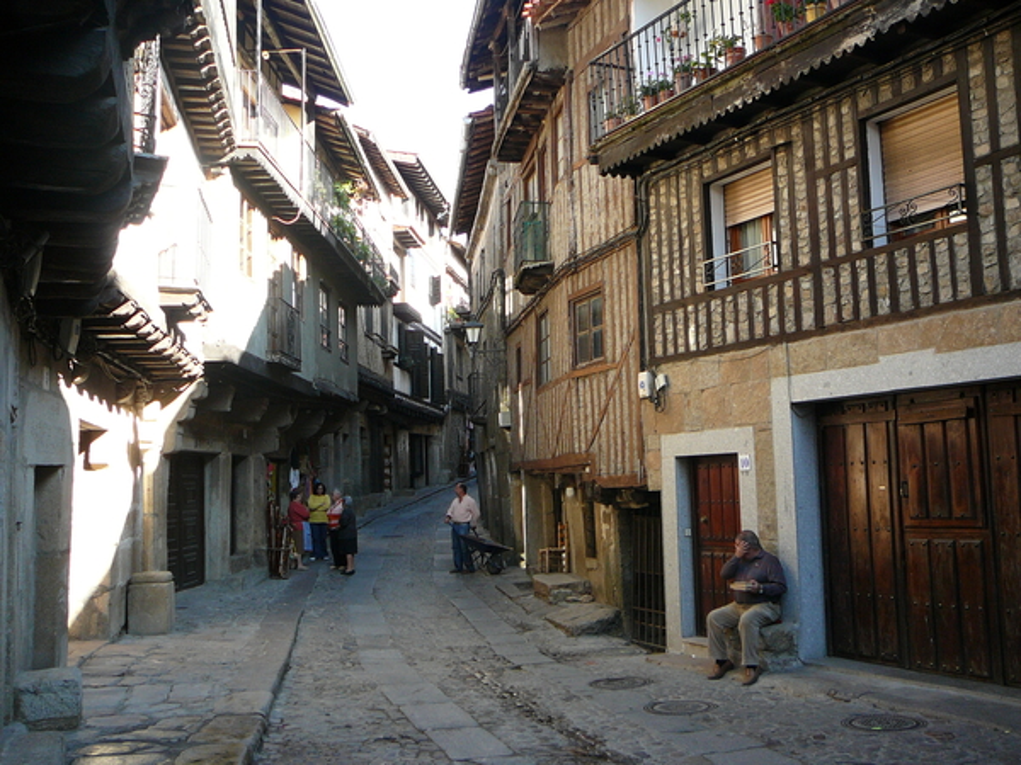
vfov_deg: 40.7
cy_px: 382
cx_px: 510
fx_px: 1032
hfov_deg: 52.6
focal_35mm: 35
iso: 80
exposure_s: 1/100
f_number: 2.8
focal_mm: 5.2
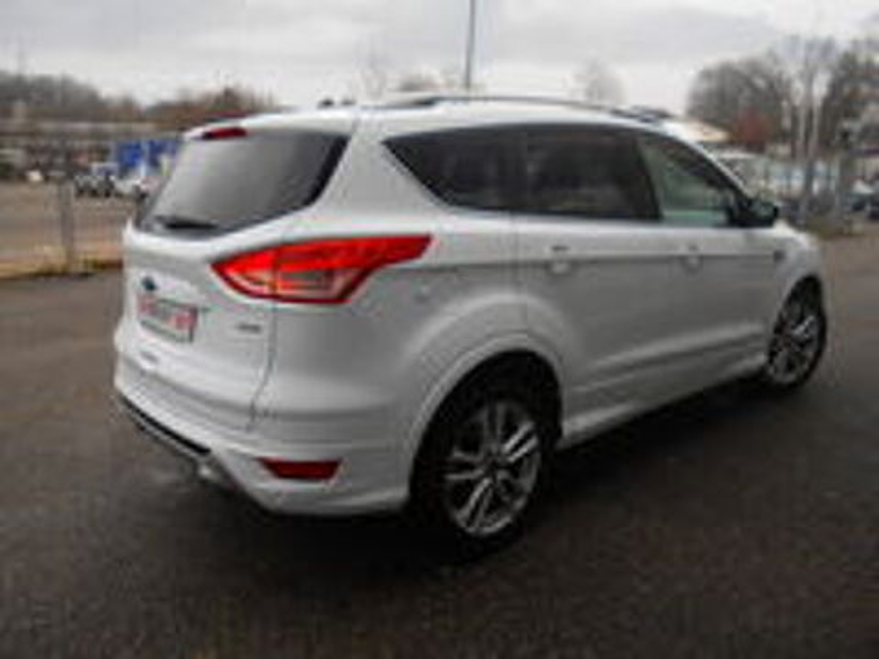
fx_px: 660
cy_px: 330
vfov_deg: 53.1
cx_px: 440
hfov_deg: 67.3
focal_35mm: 26
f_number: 3.2
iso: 80
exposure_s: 1/125
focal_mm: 4.6
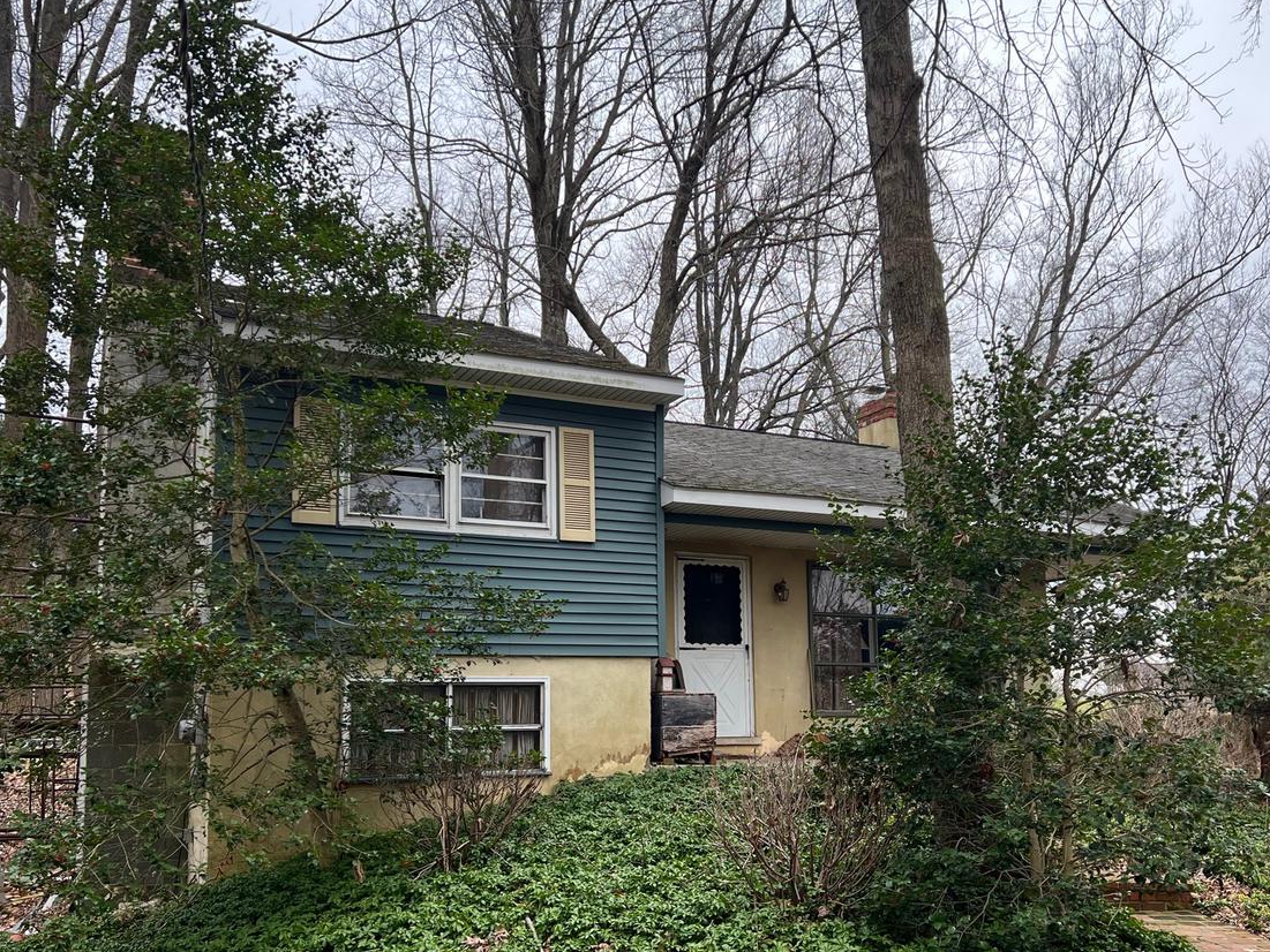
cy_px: 580
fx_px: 1248
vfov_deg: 41.6
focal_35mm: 34
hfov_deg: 53.8
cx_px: 720
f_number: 1.5
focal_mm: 5.7
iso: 50
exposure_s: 1/808
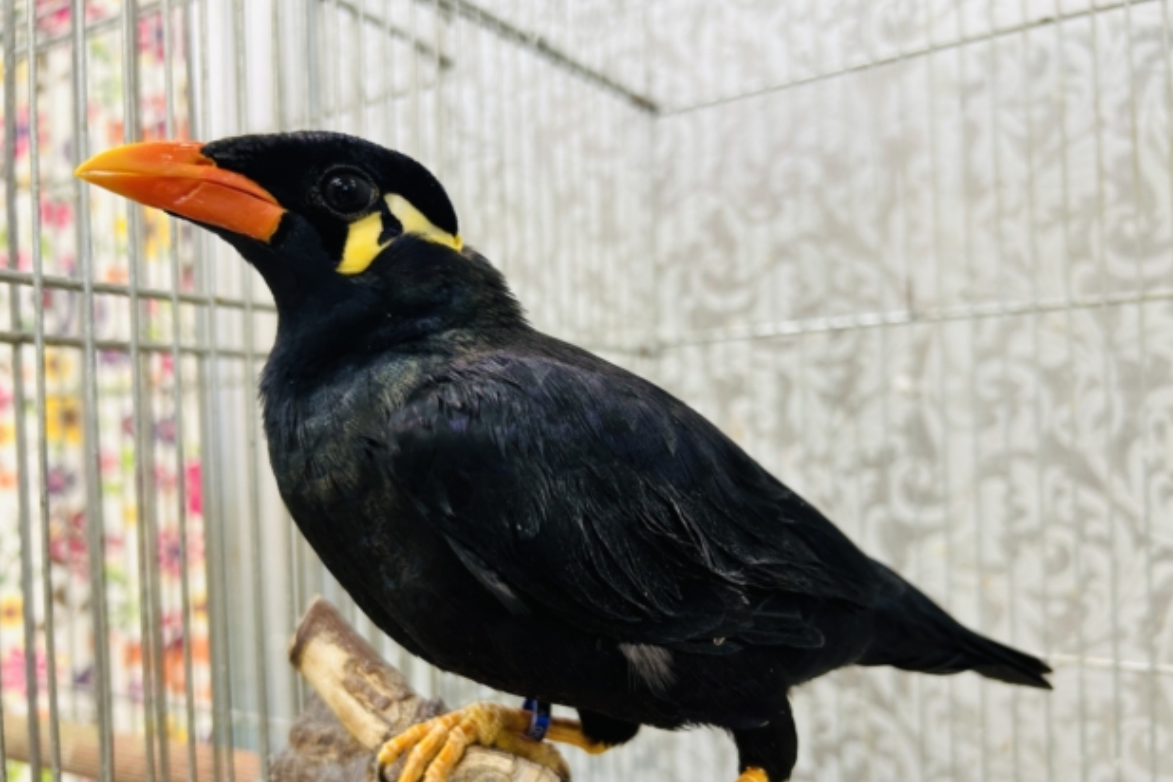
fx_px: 912
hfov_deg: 65.5
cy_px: 442
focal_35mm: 28
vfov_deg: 46.3
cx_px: 577
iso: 80
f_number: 1.5
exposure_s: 1/50
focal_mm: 5.7
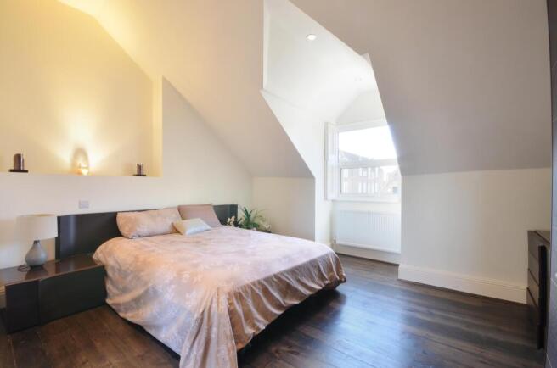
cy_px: 184
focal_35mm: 15
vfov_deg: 77.0
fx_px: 232
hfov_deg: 100.5
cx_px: 278
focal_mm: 10
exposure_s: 1/4
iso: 100
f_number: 16
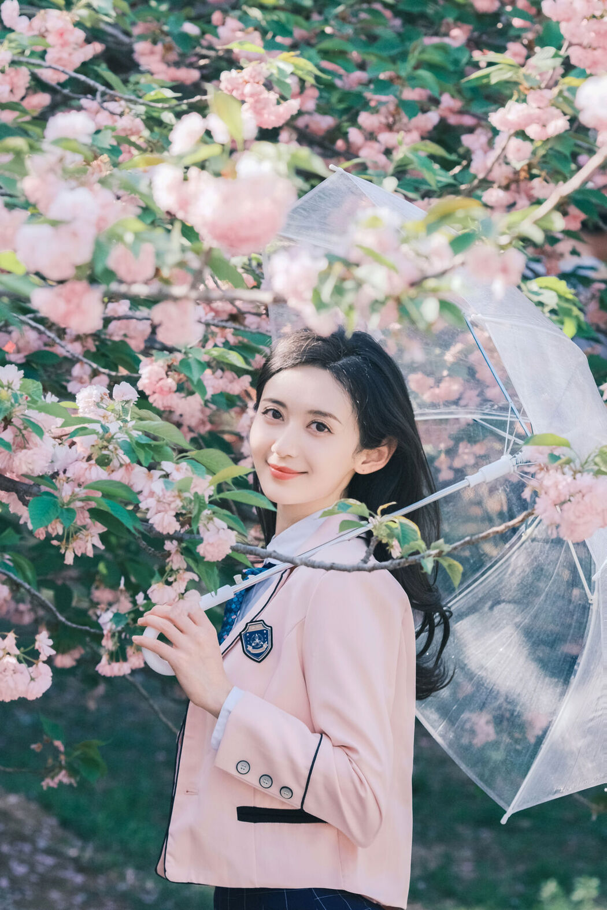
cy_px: 455
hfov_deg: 6.8
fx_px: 5134
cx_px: 304
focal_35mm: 203
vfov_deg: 10.1
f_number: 6.3
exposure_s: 1/500
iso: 1600
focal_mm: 135
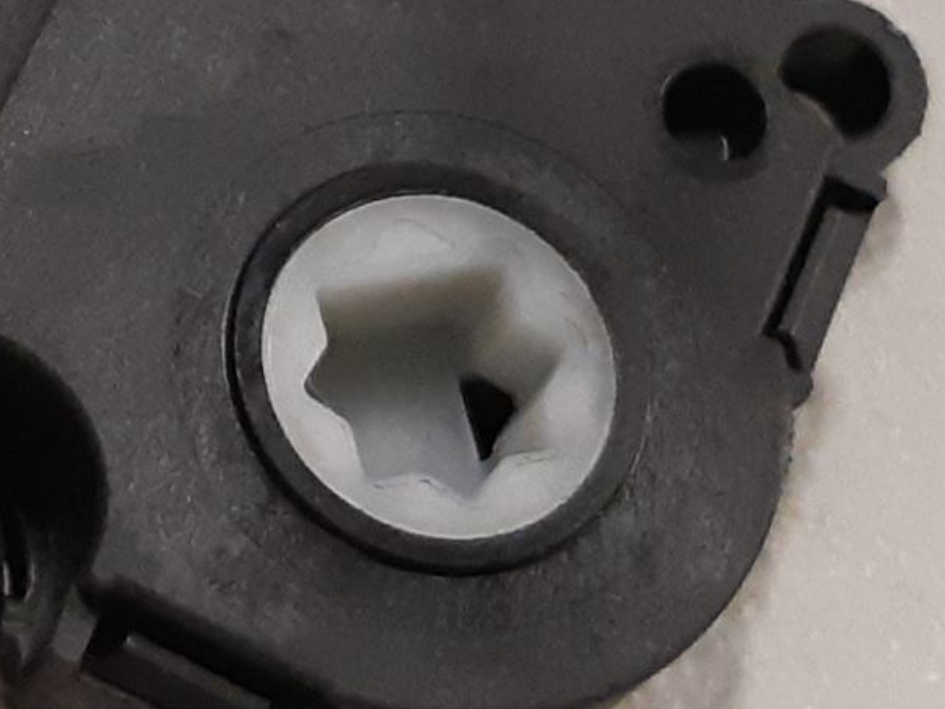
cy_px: -99
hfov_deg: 19.7
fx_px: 2485
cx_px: -304
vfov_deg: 15.7
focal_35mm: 91
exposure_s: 1/50
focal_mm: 3.93
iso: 320
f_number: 1.7
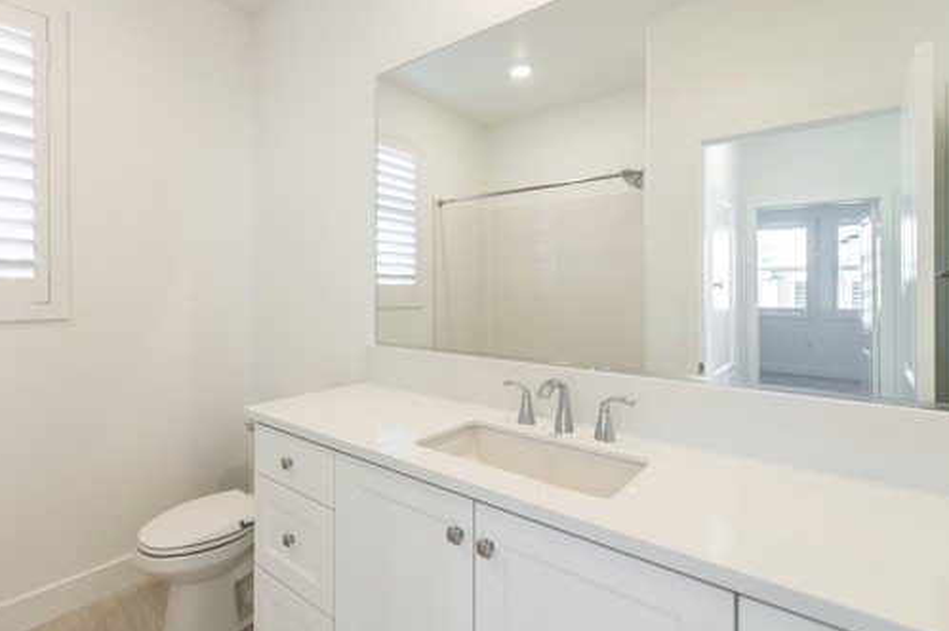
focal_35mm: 18
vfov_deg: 67.2
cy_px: 295
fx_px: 474
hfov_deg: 88.6
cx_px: 366
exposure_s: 1/250
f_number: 3.2
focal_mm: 14
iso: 400
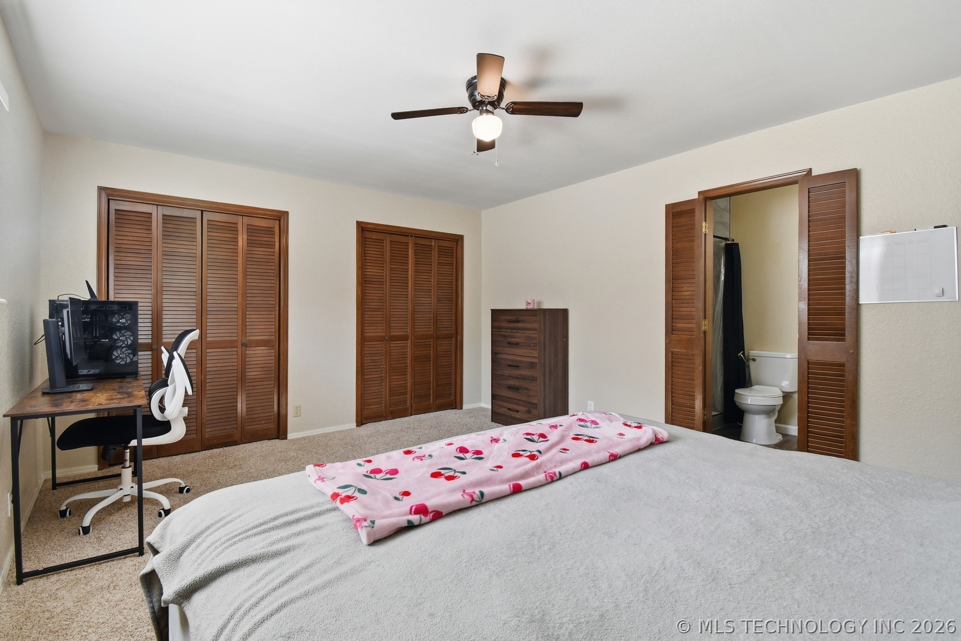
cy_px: 320
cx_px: 480
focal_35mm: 15
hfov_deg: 100.4
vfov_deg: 77.3
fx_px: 400
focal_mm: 10
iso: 250
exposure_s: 1/60
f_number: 9
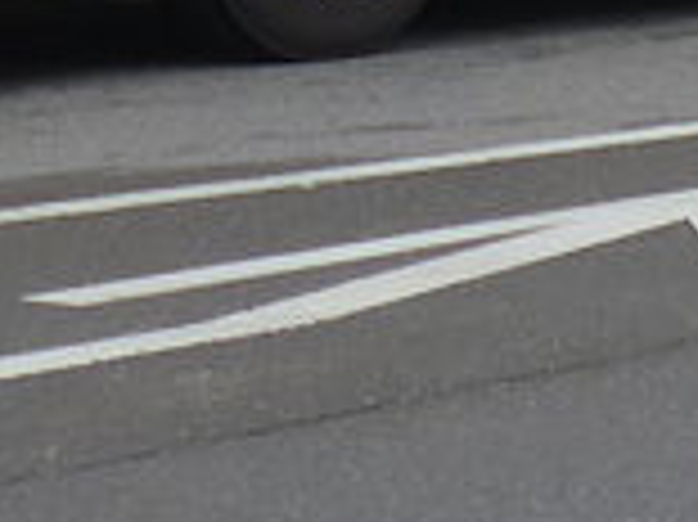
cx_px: 716
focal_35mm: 318
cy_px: -1382
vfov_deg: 4.4
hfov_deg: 6.2
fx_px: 6407
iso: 80
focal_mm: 8.4
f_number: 2.8
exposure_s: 1/400
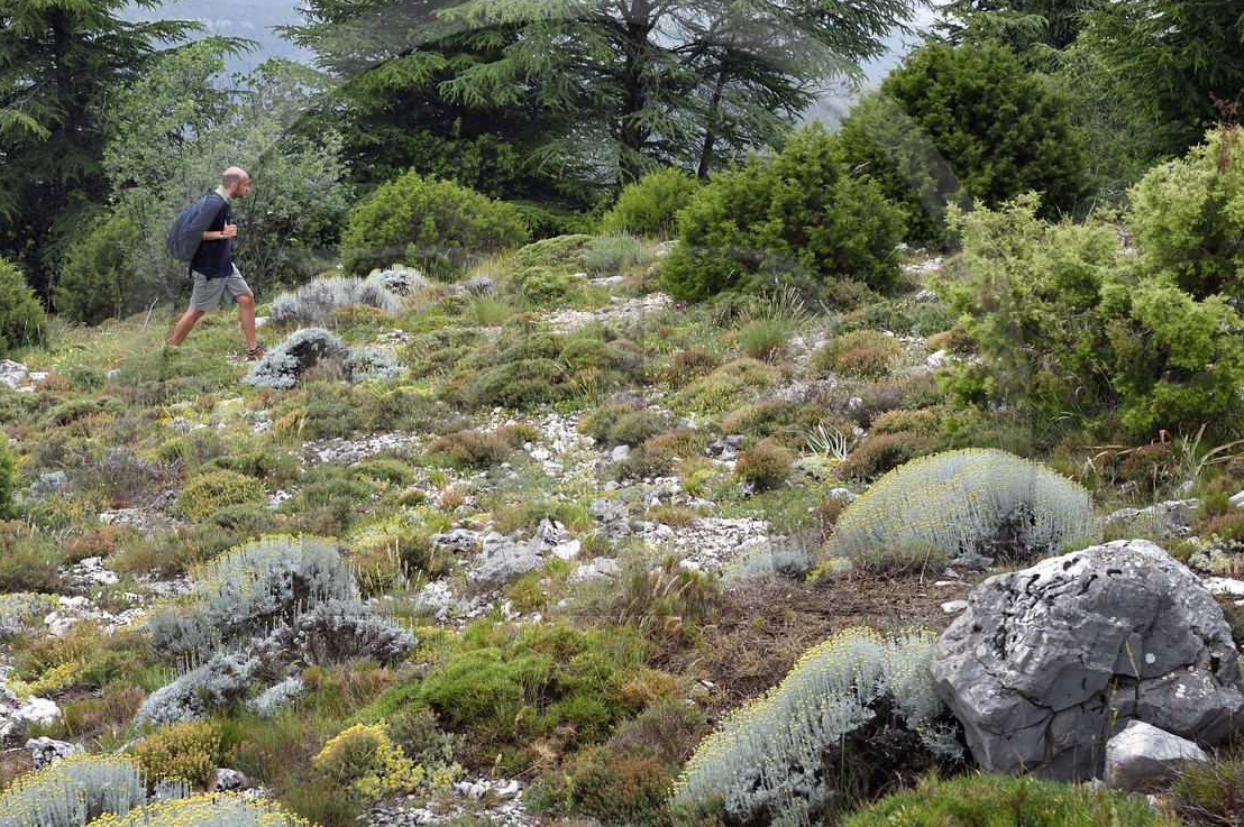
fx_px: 2244
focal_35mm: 65
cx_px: 569
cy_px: 434
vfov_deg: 20.9
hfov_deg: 31.0
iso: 400
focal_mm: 45
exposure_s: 1/250
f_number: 10
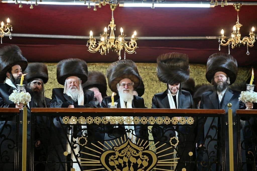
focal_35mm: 120
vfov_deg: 11.4
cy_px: 86
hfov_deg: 17.1
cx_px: 128
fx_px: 857
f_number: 4
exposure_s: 1/320
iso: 640
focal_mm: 120
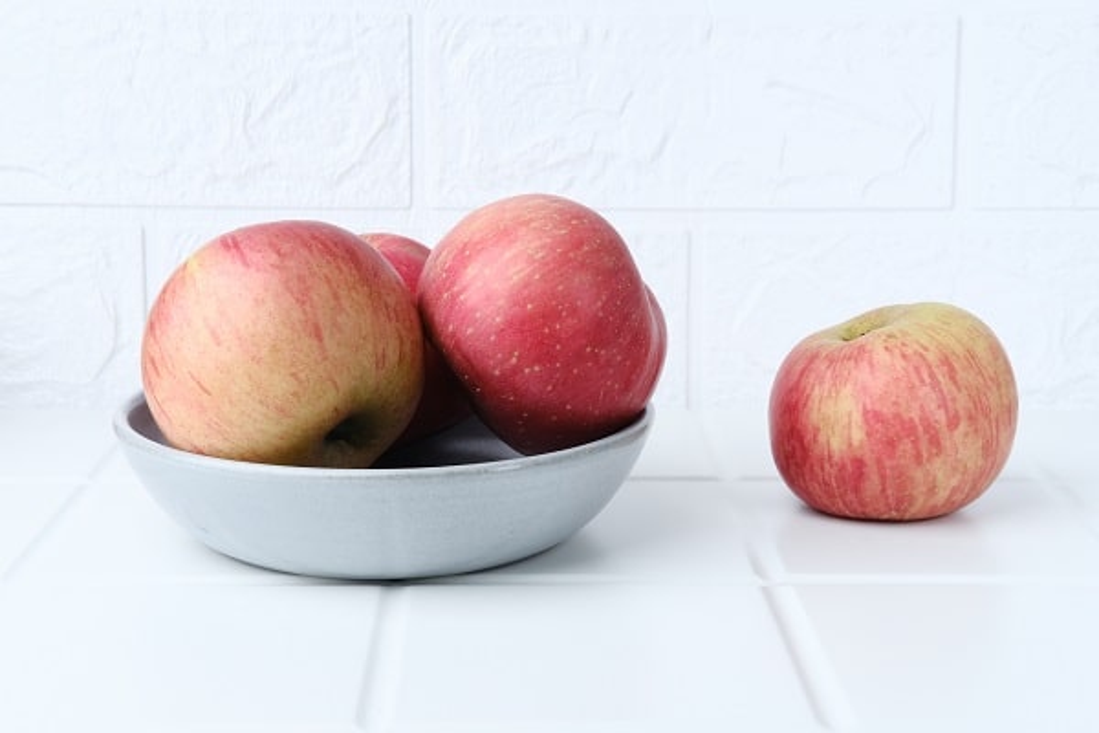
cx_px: 550
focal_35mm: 53
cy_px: 366
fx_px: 1618
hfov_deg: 37.5
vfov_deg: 25.5
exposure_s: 1/180
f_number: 14
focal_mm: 35
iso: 400
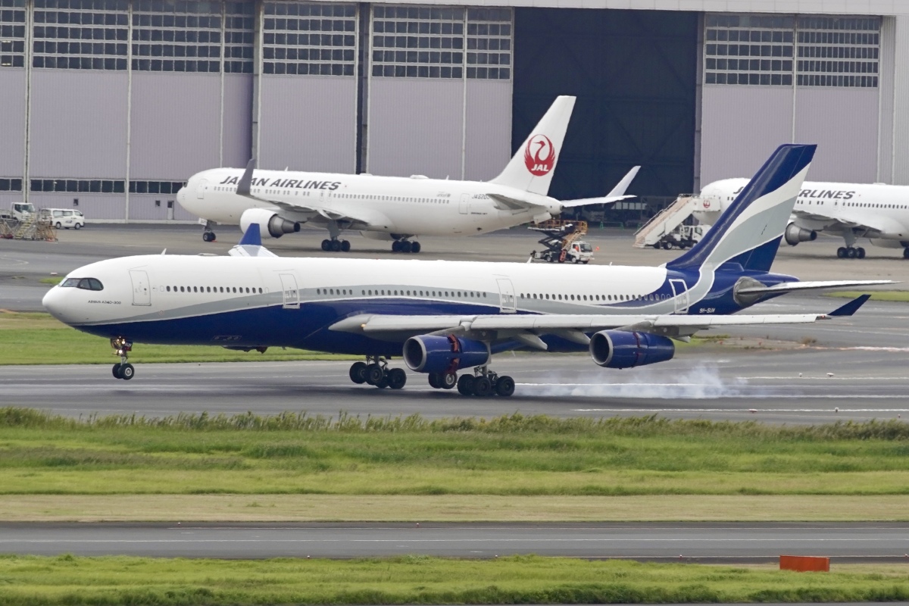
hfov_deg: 4.6
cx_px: 454
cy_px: 303
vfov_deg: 3.1
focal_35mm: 450
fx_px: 11362
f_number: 6.3
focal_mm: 300
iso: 400
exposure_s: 1/800
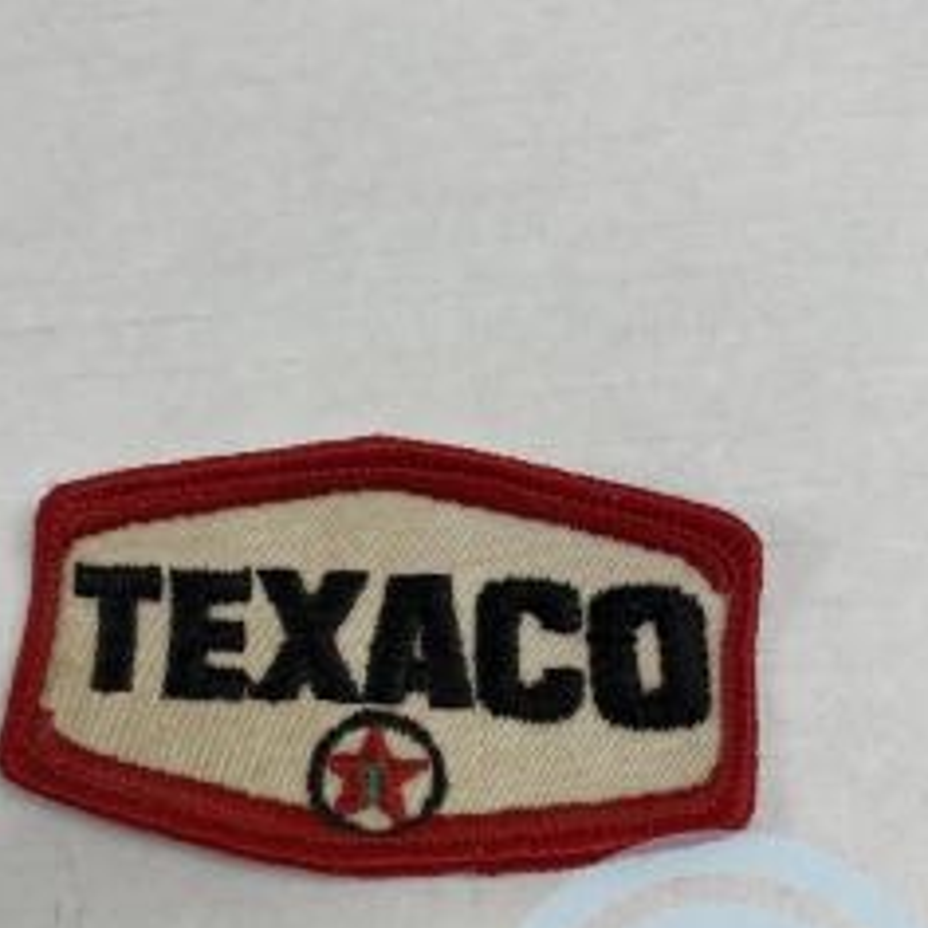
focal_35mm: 39
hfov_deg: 42.7
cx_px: 393
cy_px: 562
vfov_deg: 42.6
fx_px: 1183
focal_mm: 4.25
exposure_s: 1/100
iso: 32
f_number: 1.8
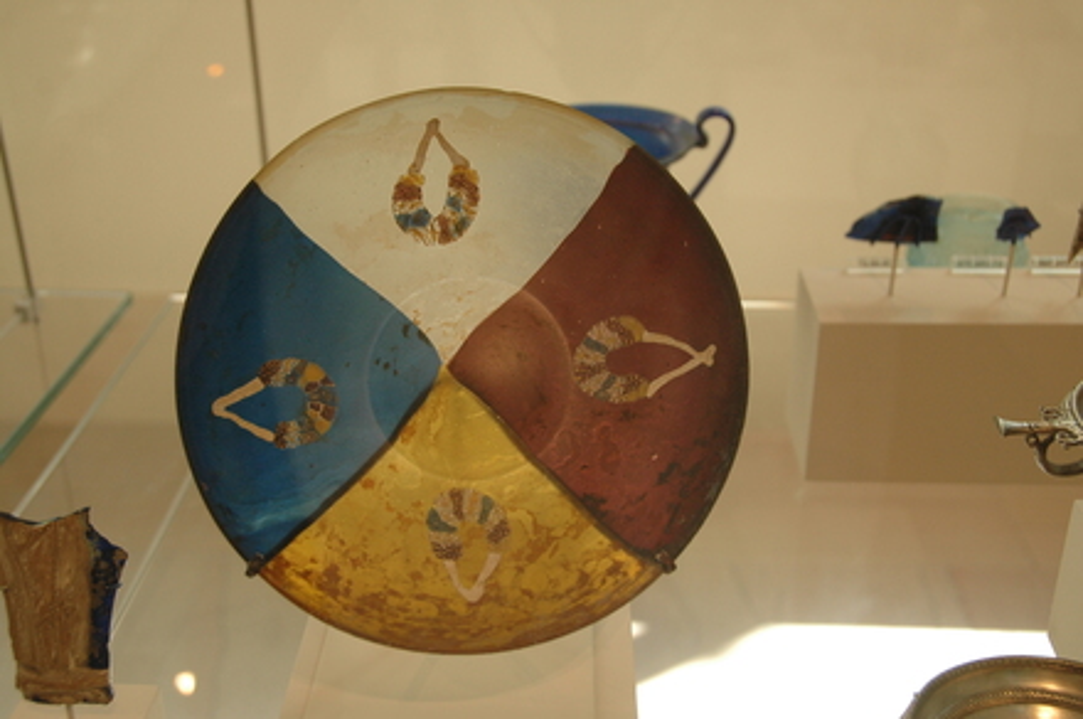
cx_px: 542
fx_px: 1307
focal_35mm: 44
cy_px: 360
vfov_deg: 30.8
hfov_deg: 45.0
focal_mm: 29
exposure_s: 1/125
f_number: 5.6
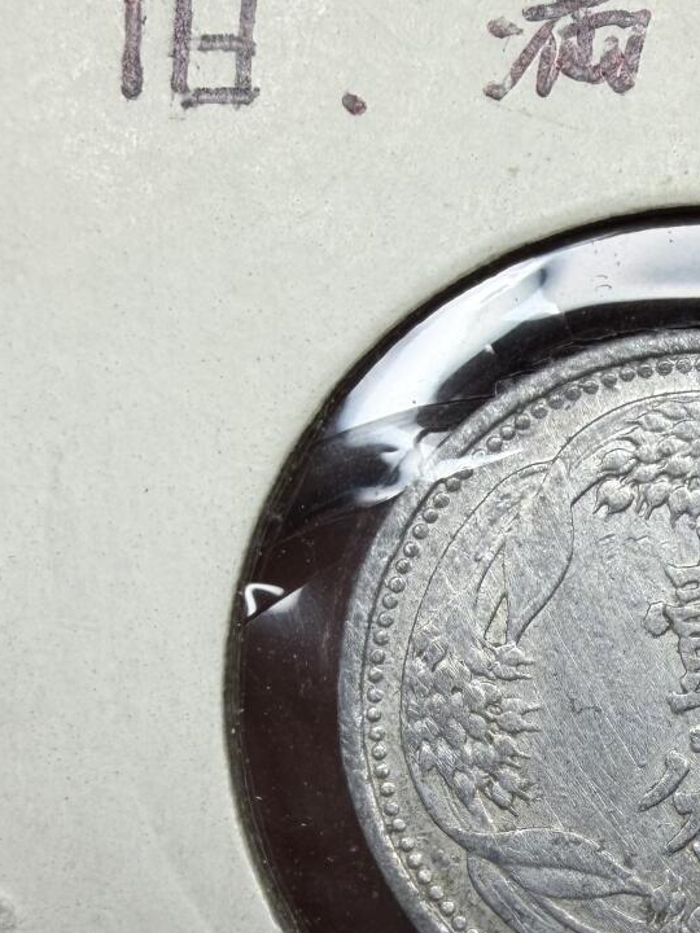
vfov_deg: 29.2
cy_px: 728
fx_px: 1753
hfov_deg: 21.8
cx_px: 691
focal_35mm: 65
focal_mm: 2.22
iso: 50
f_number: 2.2
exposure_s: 1/404
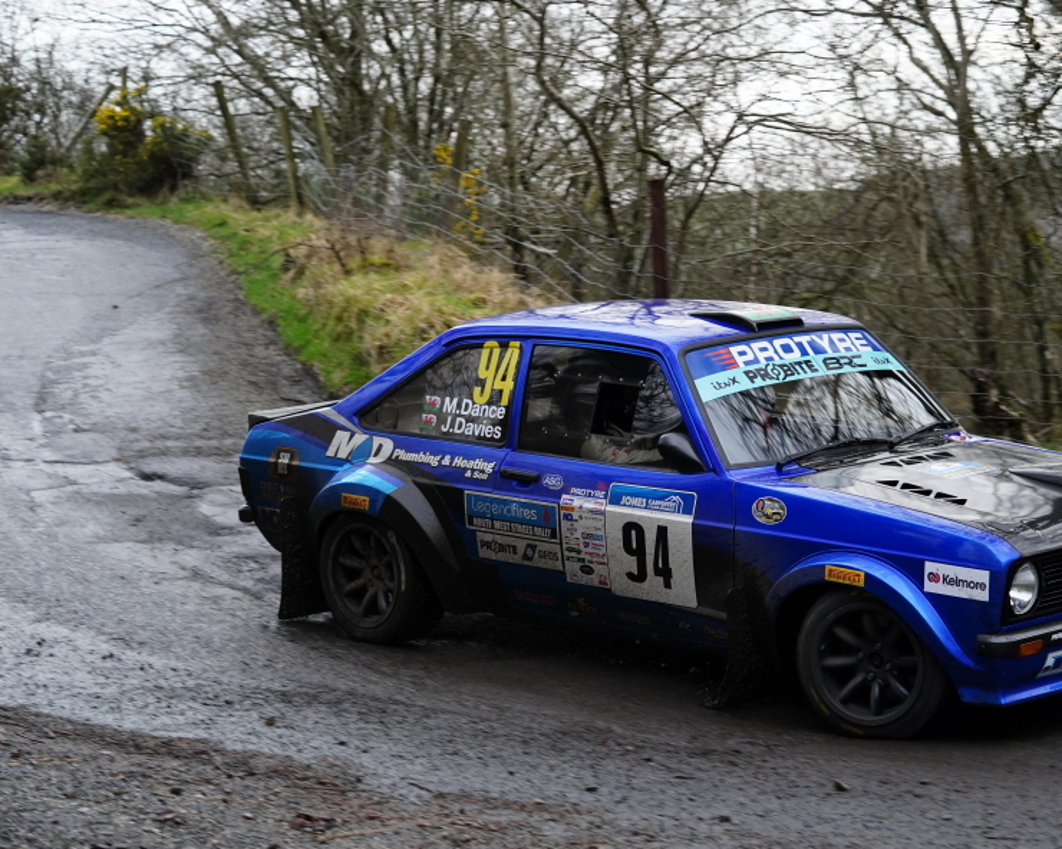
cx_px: 636
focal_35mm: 89
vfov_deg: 17.3
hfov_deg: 21.5
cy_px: 429
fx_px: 2797
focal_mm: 78
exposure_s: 1/400
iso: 2000
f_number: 5.6
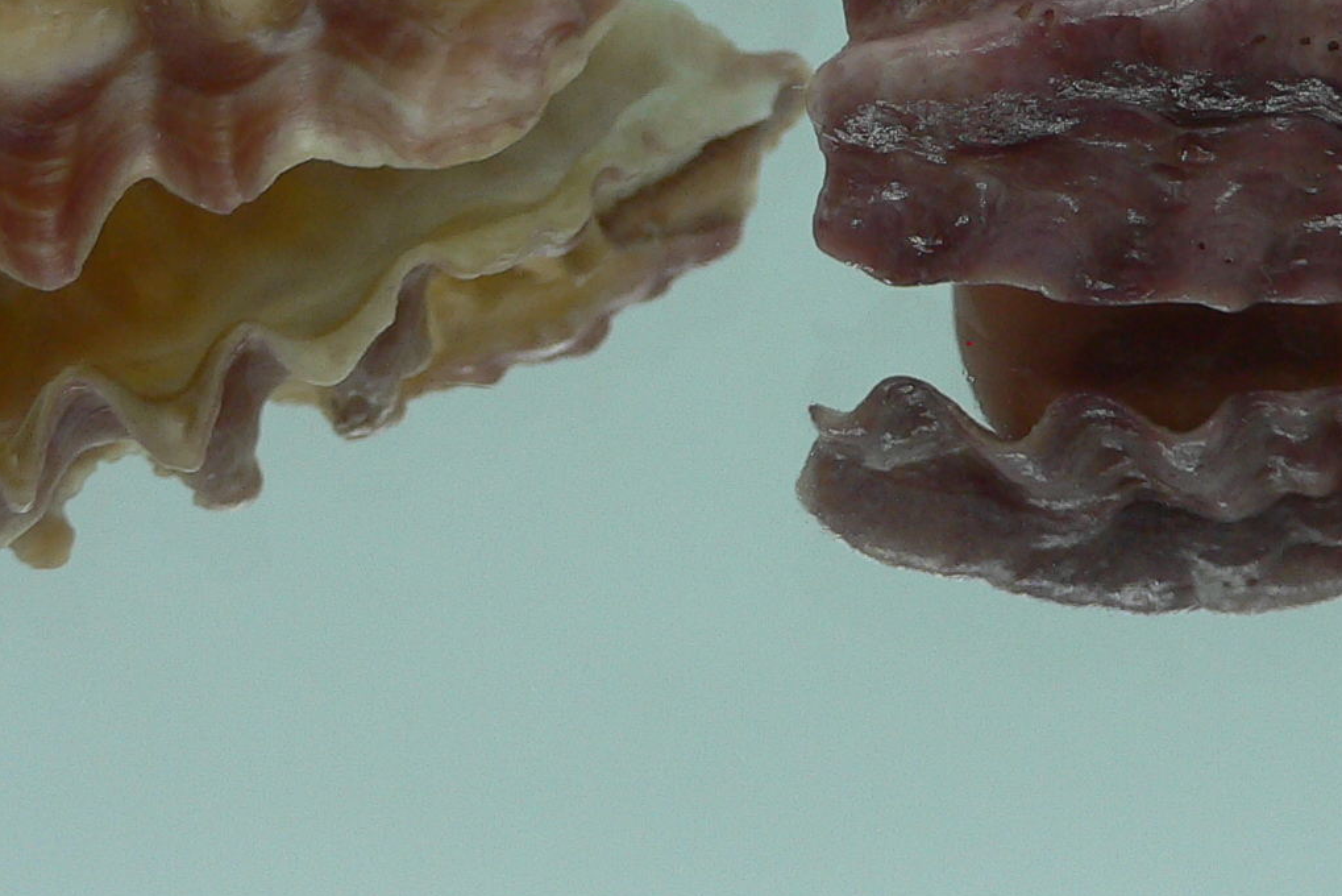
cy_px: 148
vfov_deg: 18.7
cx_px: 820
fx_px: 2685
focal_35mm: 72
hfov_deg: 28.0
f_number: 2.8
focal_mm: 4.6
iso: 80
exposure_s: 1/60
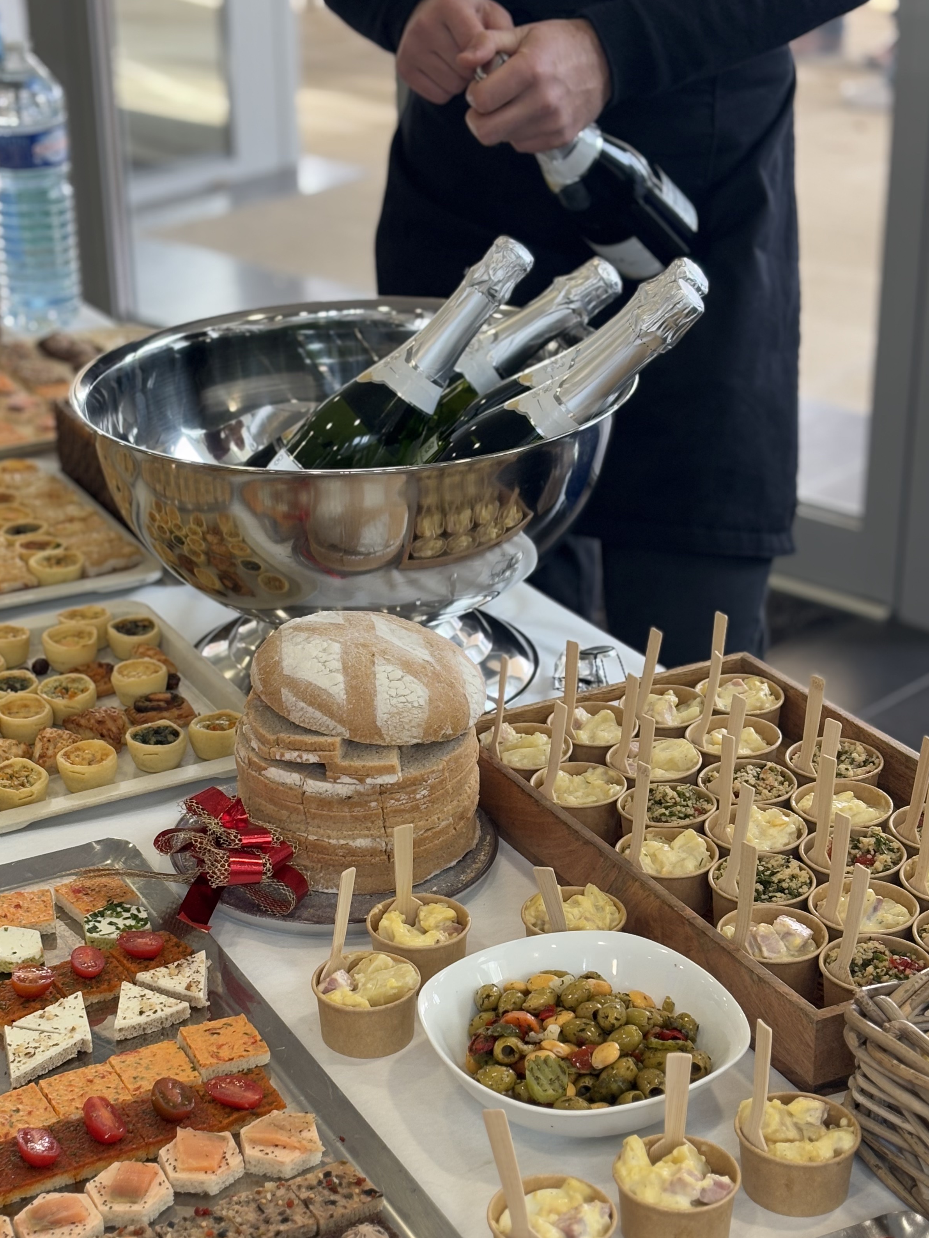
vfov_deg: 29.4
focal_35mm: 66
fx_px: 2362
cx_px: 368
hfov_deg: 22.2
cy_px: 704
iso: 50
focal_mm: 5.96
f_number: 1.6
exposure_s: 1/60
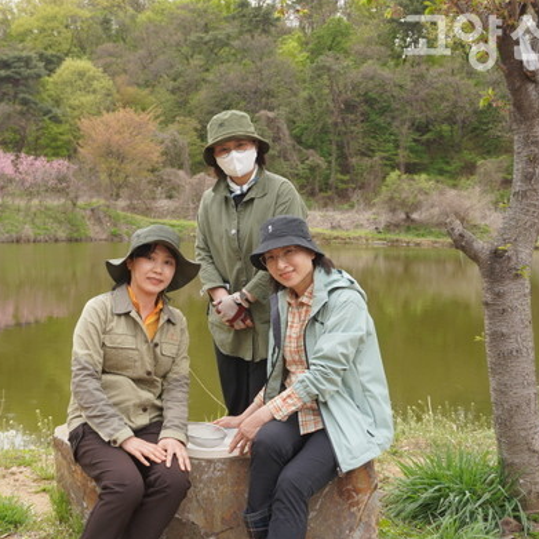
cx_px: 218
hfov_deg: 39.0
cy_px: 267
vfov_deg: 39.2
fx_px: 758
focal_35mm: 43
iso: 100
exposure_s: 1/250
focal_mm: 22
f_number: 4.5
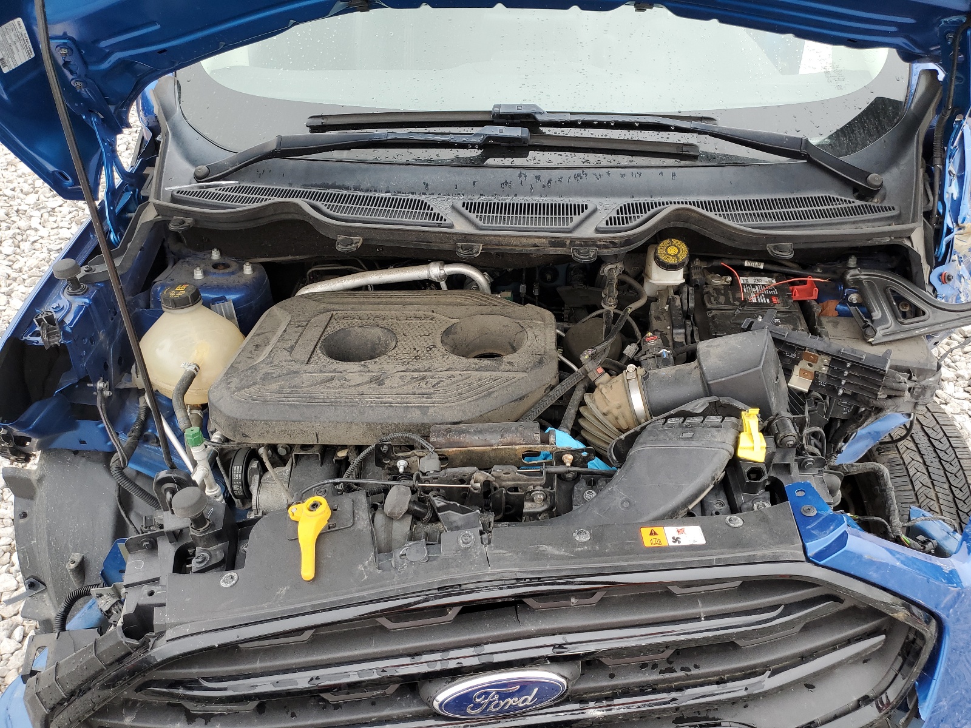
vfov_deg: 53.1
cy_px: 364
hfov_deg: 67.3
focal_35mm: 26
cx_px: 486
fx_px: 729
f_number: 1.5
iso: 50
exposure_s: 1/196
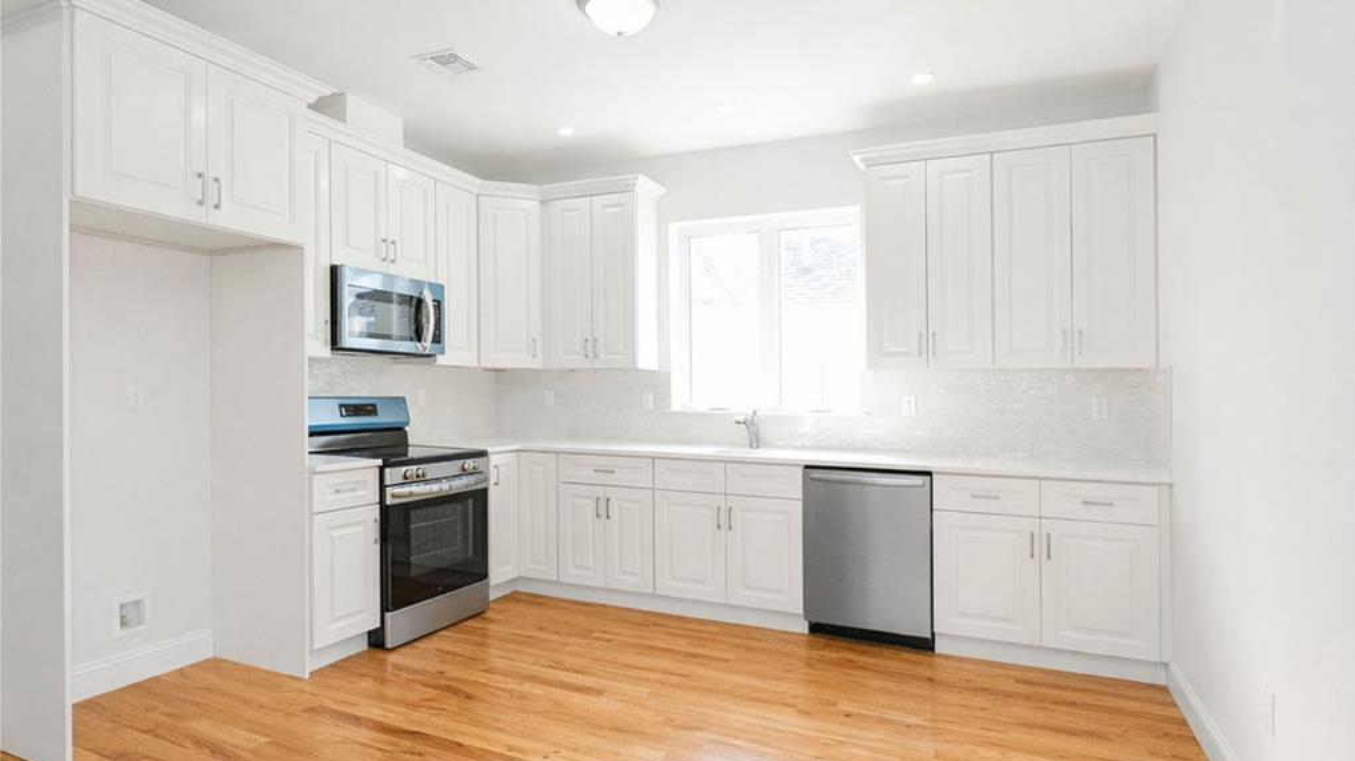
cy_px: 380
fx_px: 683
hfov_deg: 89.6
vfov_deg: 58.3
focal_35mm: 19
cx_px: 682
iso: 1000
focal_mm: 11.9
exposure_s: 1/160
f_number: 8
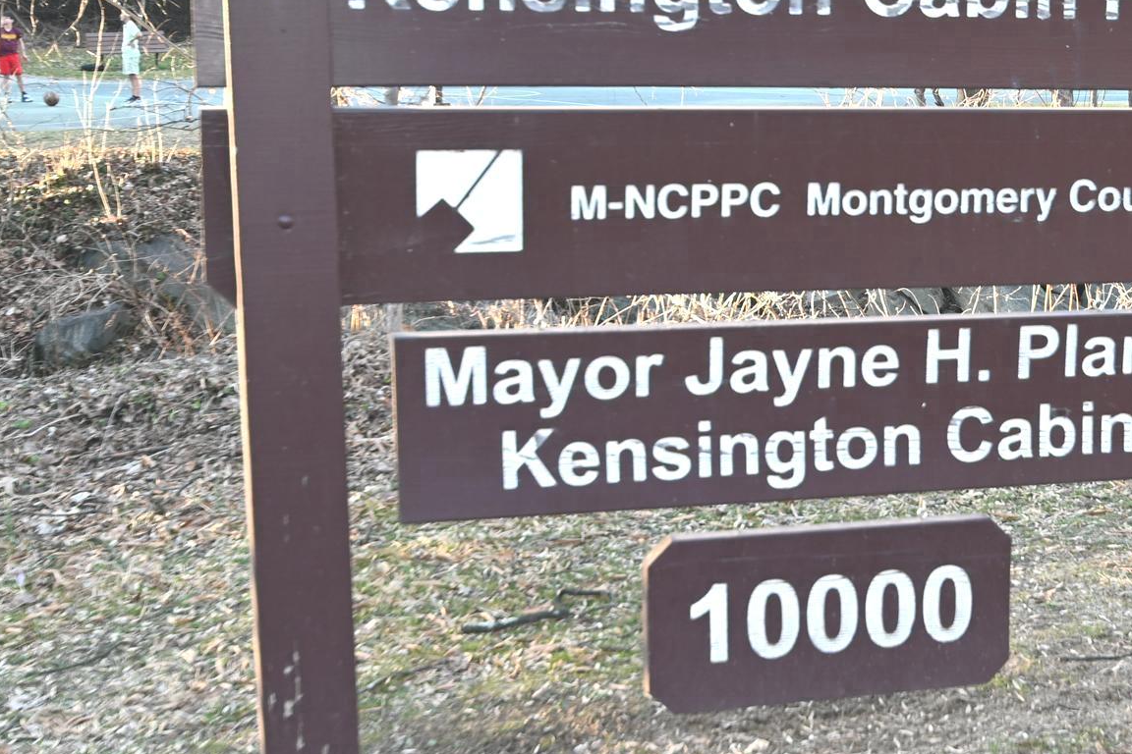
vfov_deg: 21.2
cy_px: 362
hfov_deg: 30.8
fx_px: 2012
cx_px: 861
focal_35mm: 64
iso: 220
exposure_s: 1/60
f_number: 4.5
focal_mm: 24
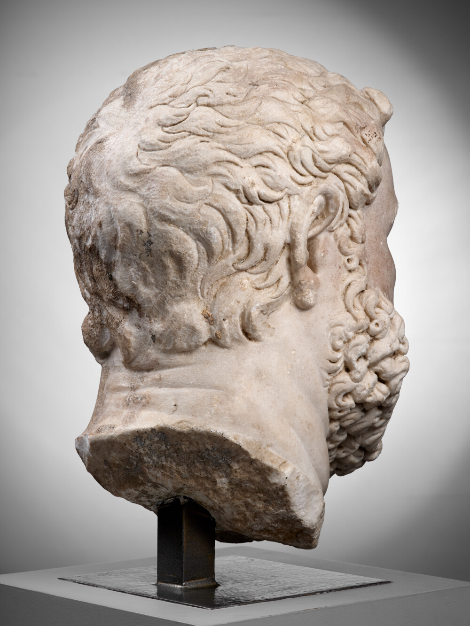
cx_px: 235
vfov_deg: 30.7
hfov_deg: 23.3
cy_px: 313
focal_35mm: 63
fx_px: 1140
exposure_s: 1/125
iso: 200
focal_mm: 80
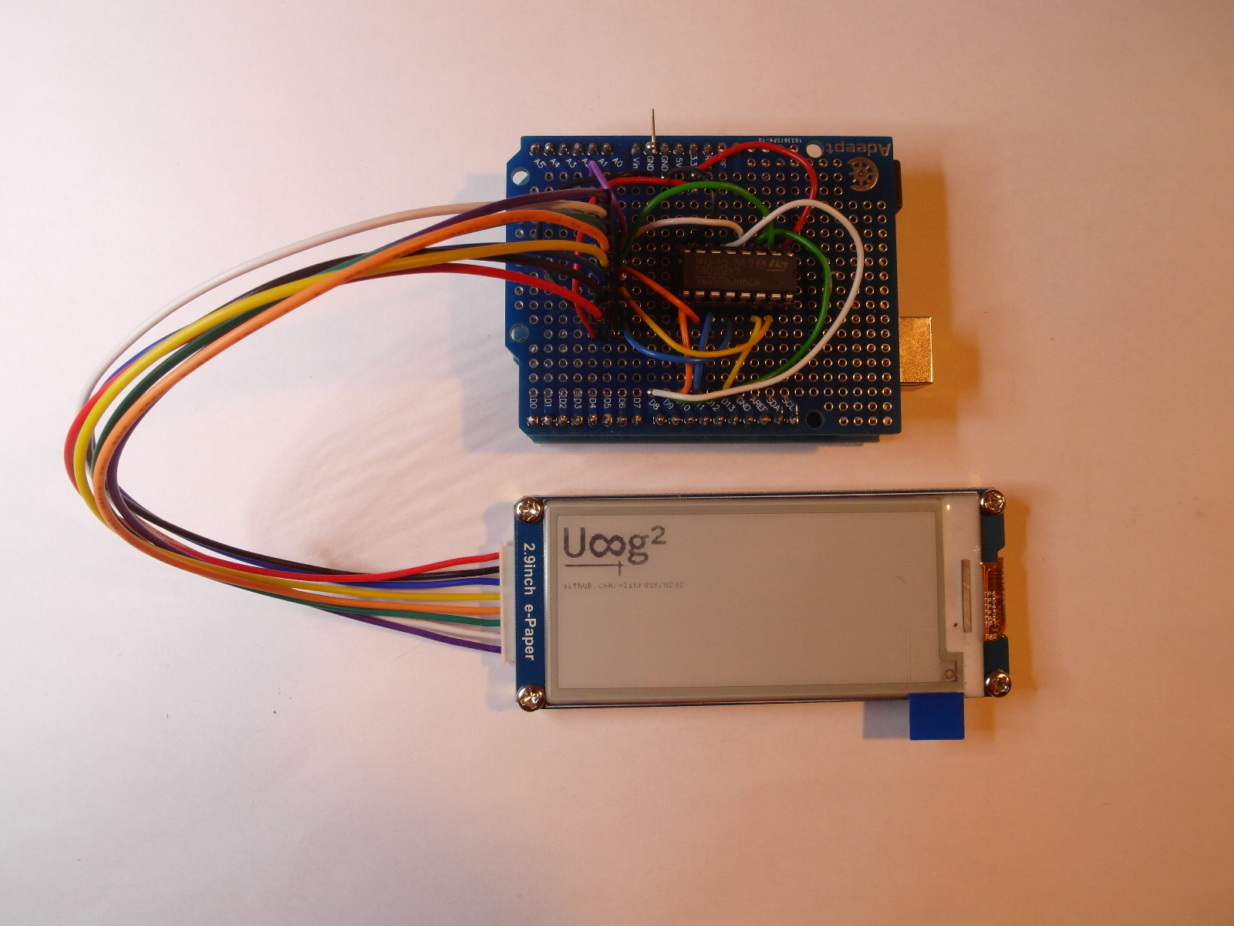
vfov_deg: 56.8
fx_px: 856
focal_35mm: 24
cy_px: 463
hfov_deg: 71.6
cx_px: 617
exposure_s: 1/45
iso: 200
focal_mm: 5.2
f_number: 6.1
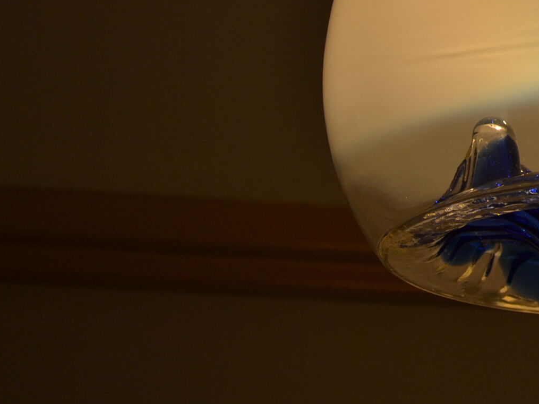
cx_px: 589
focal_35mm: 131
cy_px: 21
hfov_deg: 14.7
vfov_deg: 11.2
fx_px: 2040
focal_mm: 40
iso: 160
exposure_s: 1/125
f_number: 5.6
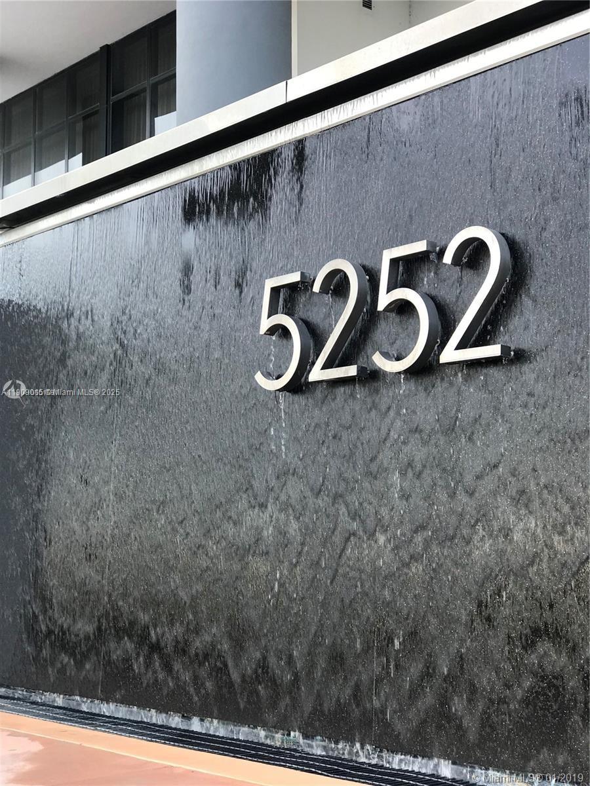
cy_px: 393
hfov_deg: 25.7
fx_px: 1295
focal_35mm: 57
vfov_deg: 33.8
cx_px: 295
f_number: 2.8
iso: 32
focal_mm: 6.6
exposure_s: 1/120
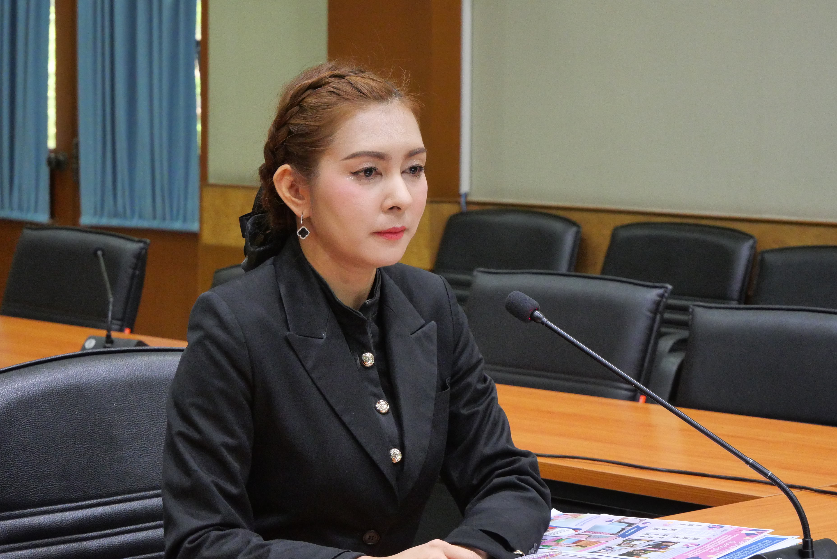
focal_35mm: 103
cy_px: 280
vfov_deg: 13.3
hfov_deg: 19.8
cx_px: 418
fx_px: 2396
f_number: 5.6
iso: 3200
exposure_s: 1/50
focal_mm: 50
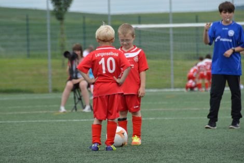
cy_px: 71
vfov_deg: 3.6
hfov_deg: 5.4
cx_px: 114
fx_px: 2595
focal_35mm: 383
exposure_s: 1/1250
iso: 400
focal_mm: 200
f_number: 5.6
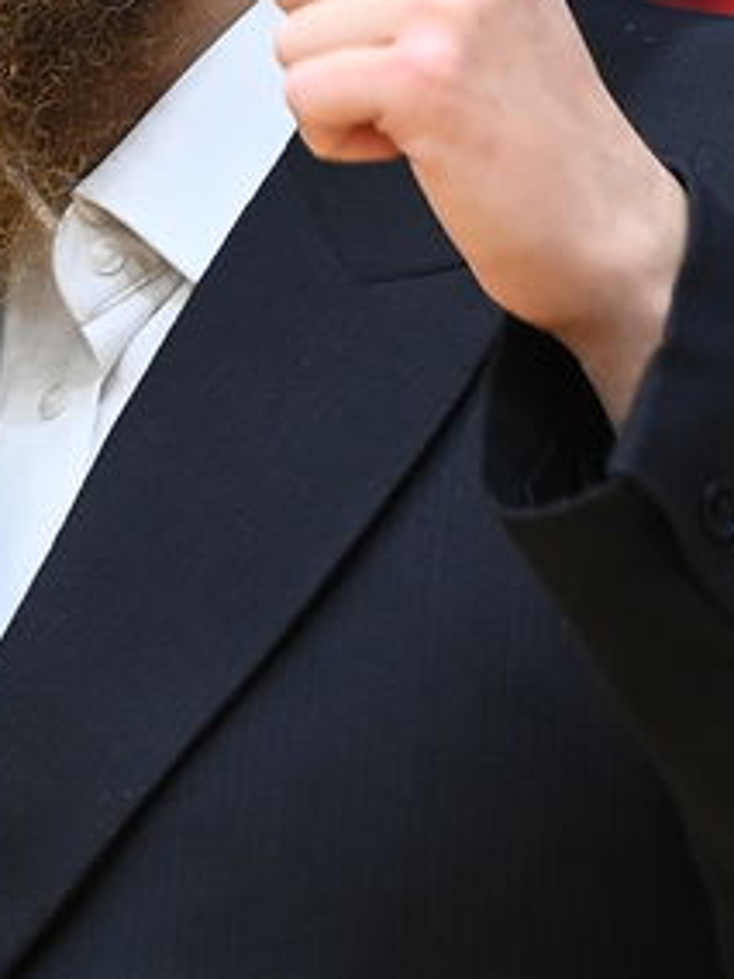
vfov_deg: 2.6
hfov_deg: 2.0
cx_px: -114
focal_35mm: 759
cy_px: 153
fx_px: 21459
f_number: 4
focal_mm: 160
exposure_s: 1/200
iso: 1000
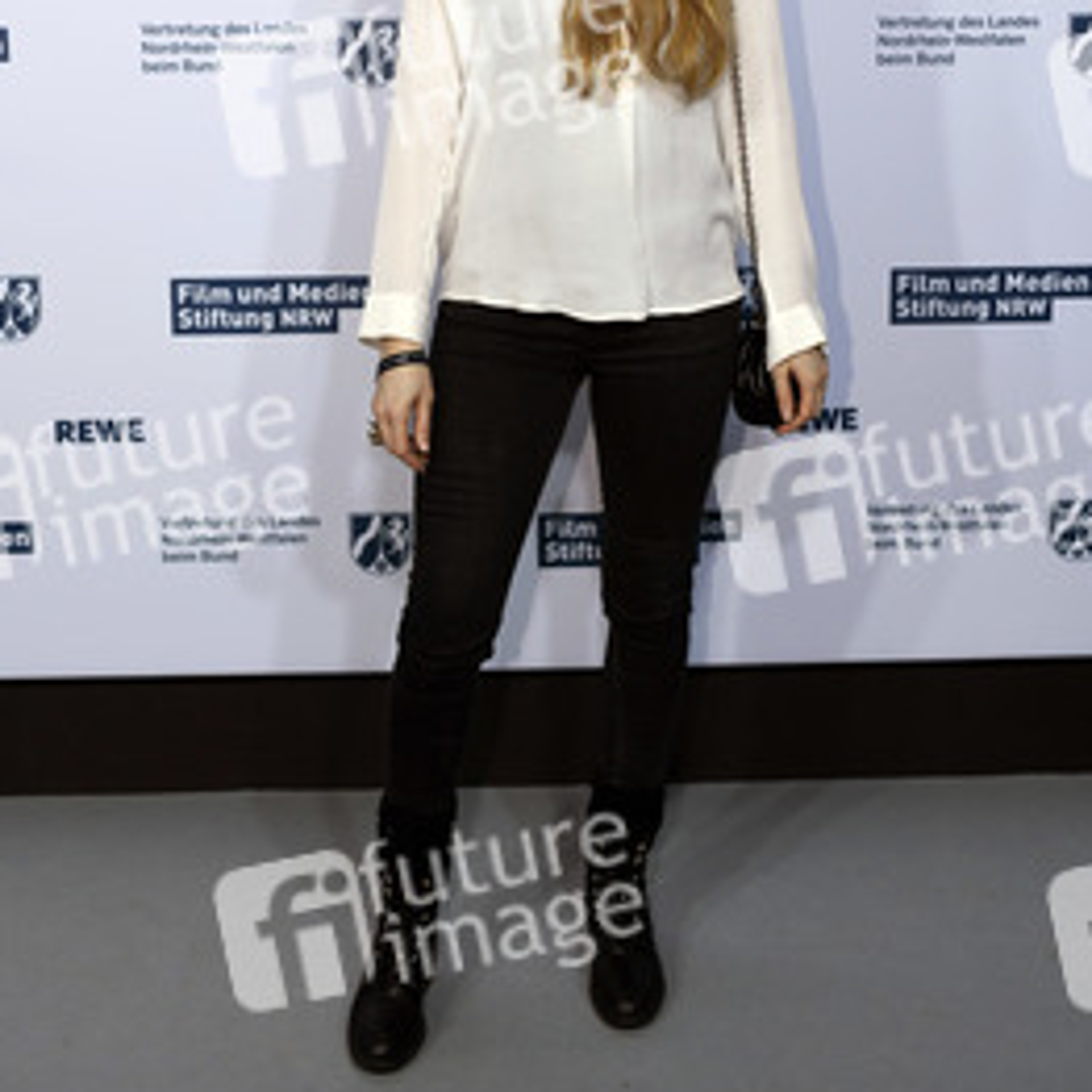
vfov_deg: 29.6
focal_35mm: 57
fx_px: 2034
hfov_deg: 30.0
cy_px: 288
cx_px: 550
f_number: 4
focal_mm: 44
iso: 800
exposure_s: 1/400
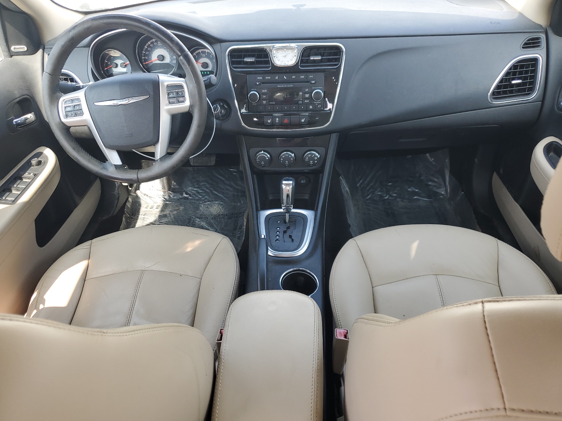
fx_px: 422
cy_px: 210
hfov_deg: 67.3
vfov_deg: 53.1
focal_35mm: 26
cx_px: 281
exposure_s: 1/175
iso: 50
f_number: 1.5
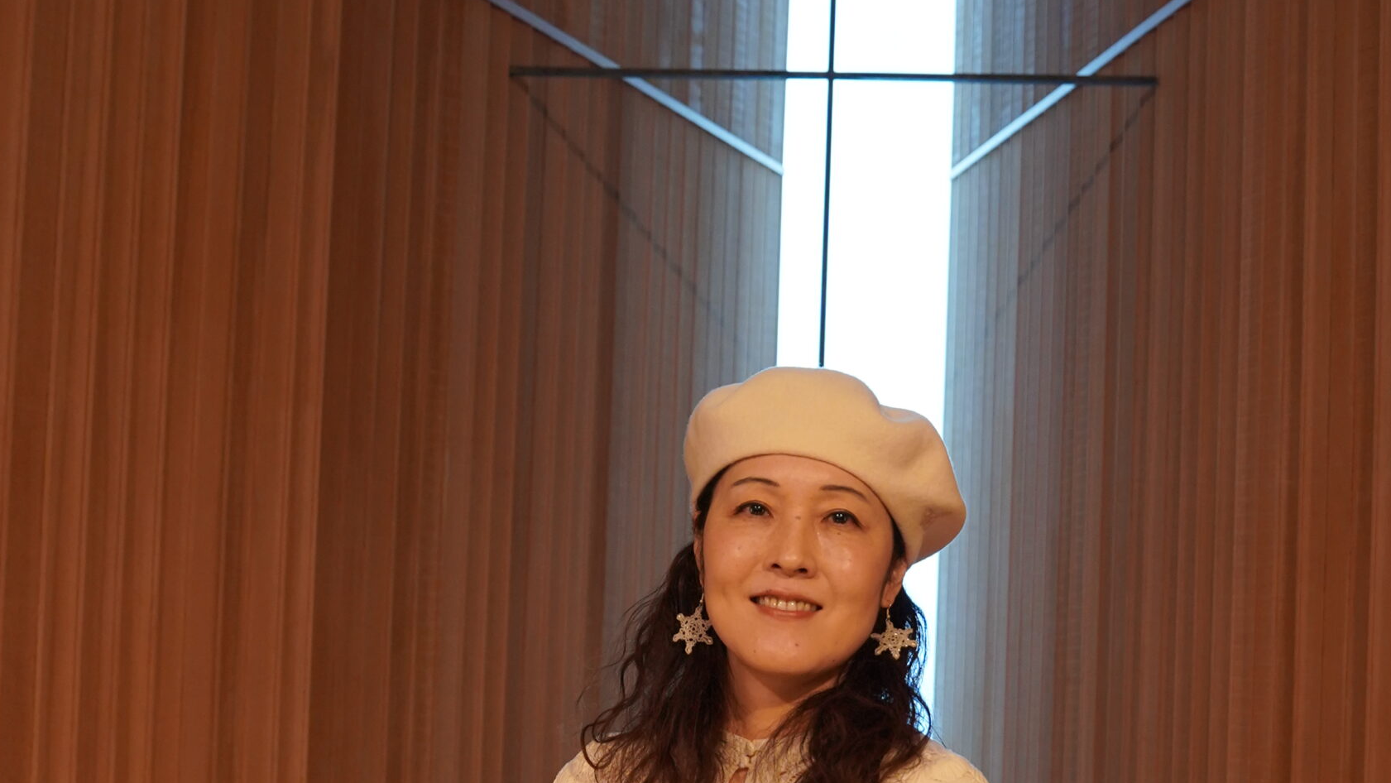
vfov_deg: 17.9
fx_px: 2471
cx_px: 700
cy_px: 620
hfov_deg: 31.4
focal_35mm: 67
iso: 1250
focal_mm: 28
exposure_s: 1/160
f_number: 4
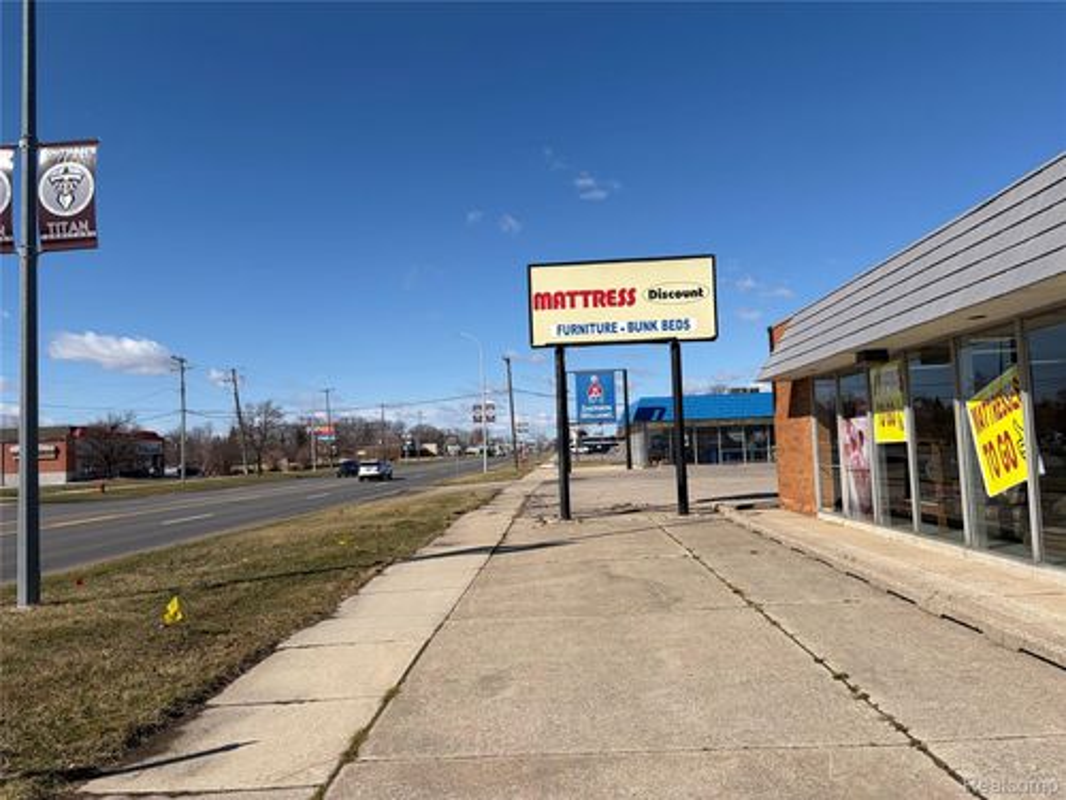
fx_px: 801
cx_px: 533
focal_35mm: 26
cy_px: 400
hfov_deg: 67.3
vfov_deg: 53.1
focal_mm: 5.96
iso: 50
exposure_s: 1/5348
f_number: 1.6
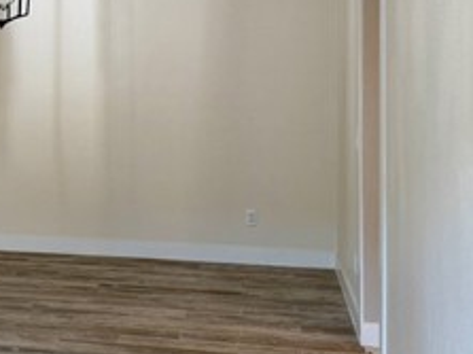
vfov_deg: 21.1
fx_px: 942
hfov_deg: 26.2
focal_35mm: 69
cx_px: -32
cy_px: 89
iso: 125
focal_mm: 6.76
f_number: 1.78
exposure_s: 1/120
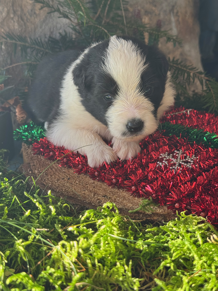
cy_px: 146
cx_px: 109
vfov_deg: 39.7
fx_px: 403
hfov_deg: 30.3
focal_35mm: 48
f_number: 1.78
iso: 64
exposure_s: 1/121
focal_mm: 6.76
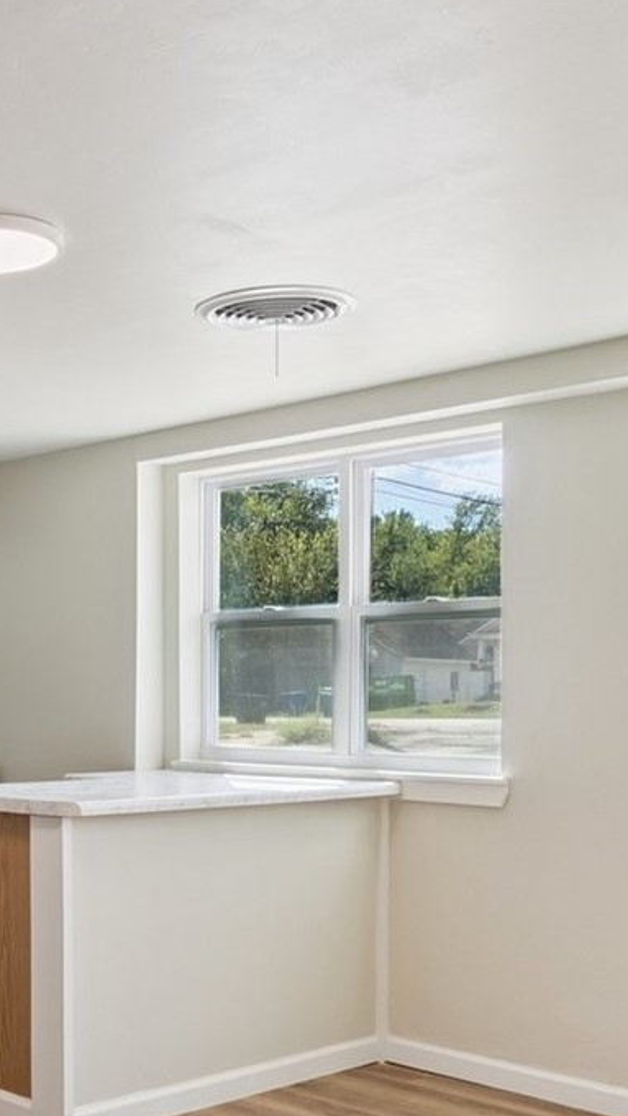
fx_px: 1392
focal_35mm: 47
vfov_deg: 43.4
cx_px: 7
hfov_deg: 24.3
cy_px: 696
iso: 200
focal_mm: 10
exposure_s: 1/200
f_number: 6.3
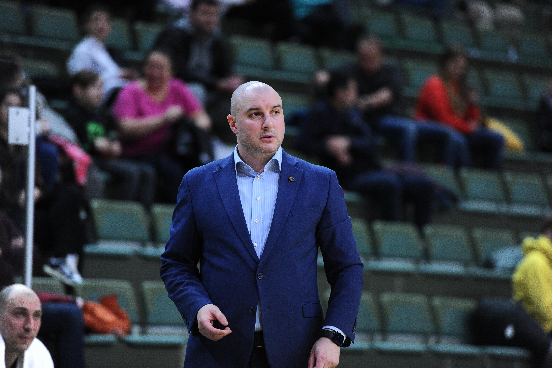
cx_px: 276
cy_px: 184
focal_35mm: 200
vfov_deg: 6.9
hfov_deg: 10.3
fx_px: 3065
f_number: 2.8
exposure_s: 1/1000
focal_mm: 200
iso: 2500
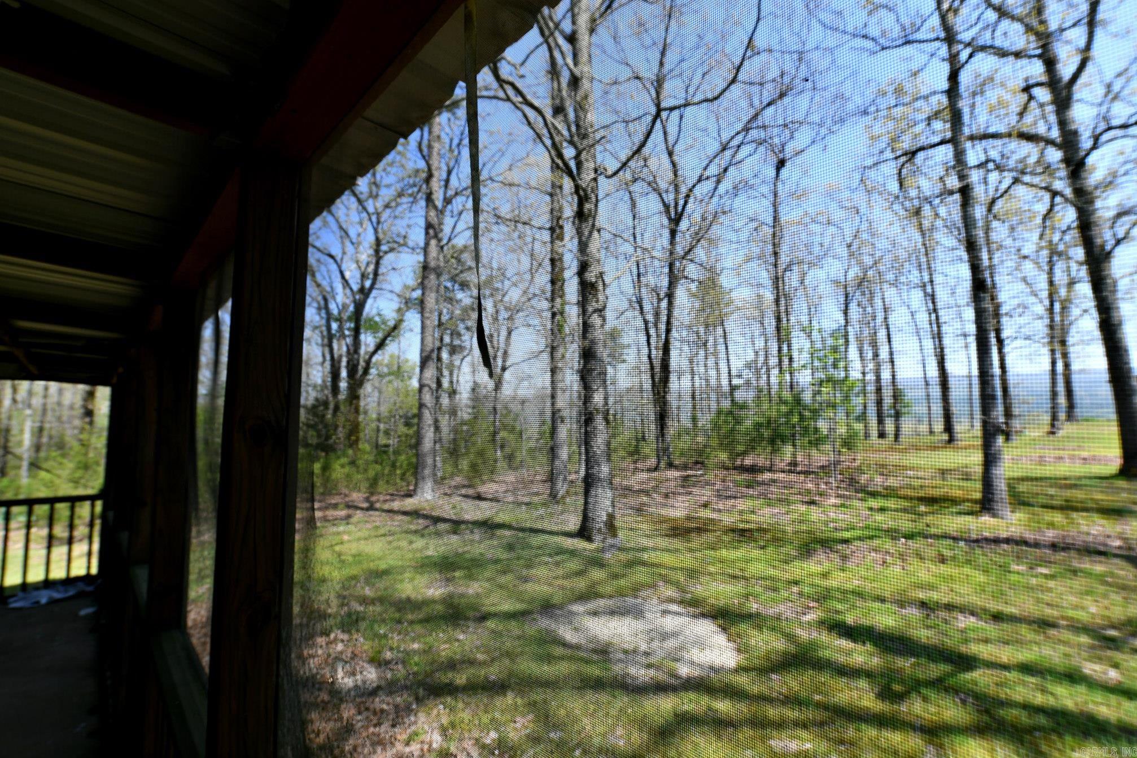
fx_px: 537
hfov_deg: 93.3
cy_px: 379
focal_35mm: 17
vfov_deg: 70.4
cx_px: 568
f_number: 7.1
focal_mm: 17
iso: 160
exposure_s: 1/200
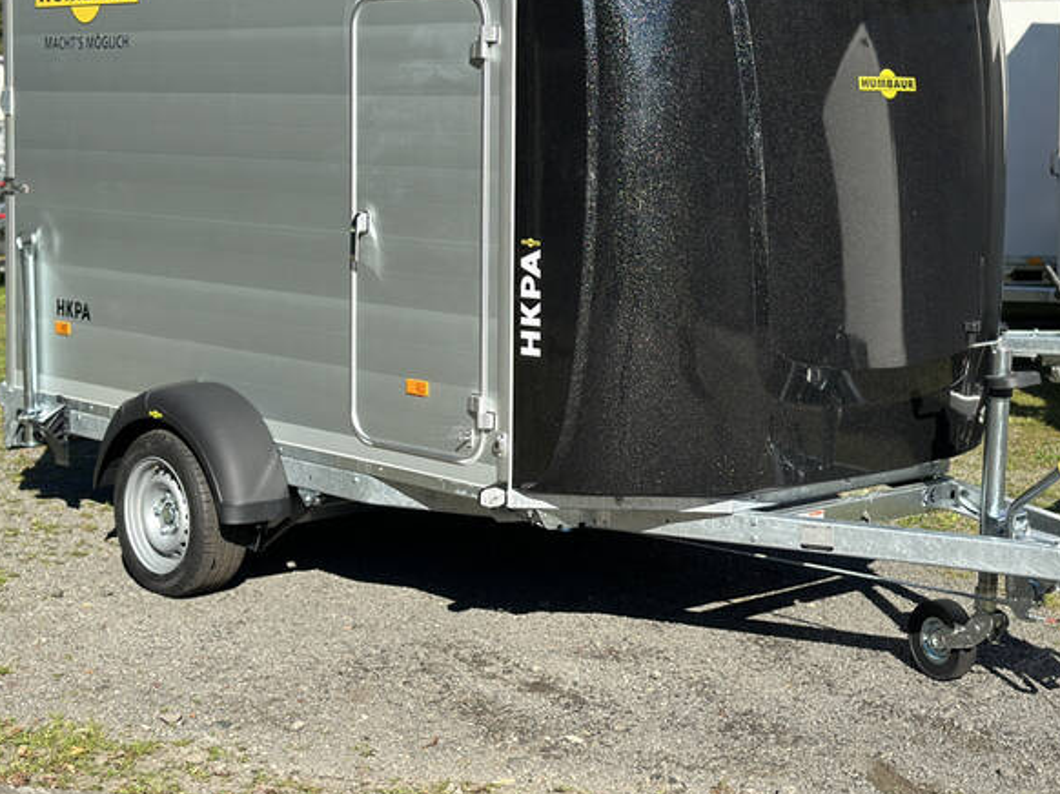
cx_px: 603
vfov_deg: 22.1
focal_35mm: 66
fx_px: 2020
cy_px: 259
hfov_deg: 29.4
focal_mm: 6.86
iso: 80
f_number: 1.78
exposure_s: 1/3257
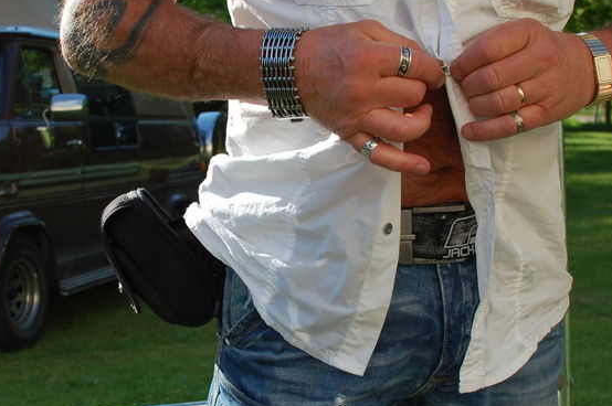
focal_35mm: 76
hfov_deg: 26.6
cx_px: 204
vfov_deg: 18.0
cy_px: 227
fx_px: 1286
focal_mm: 35
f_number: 7.1
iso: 200
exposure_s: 1/200
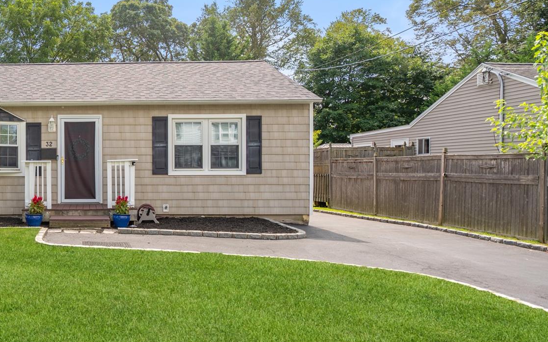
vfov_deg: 41.8
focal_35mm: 30
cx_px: 78
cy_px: 189
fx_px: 448
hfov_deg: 56.2
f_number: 5.6
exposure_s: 1/200
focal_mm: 16
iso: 125
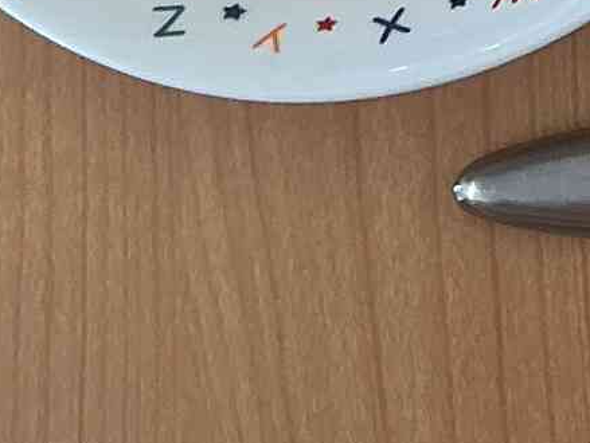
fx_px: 2815
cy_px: -802
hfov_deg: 11.2
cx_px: 1047
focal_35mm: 165
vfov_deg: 8.0
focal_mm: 3
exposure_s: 1/120
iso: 32
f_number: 1.8
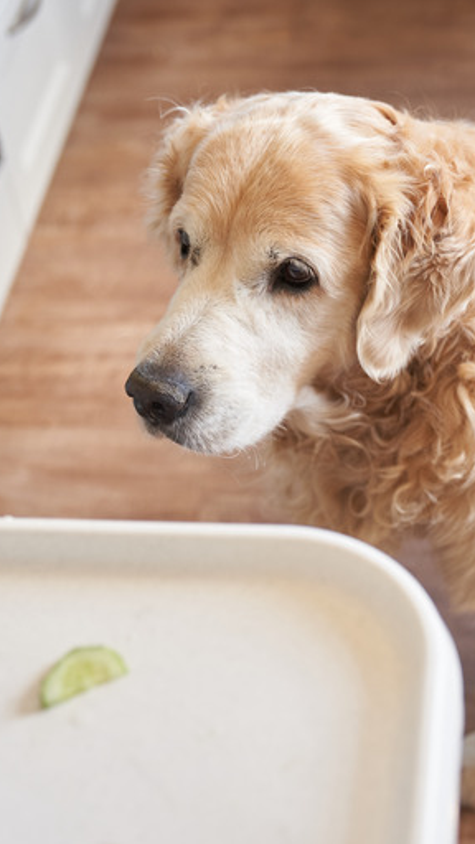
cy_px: 424
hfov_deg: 18.0
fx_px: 1500
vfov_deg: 31.4
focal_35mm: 67
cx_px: 289
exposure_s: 1/160
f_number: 2.8
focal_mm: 42
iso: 800
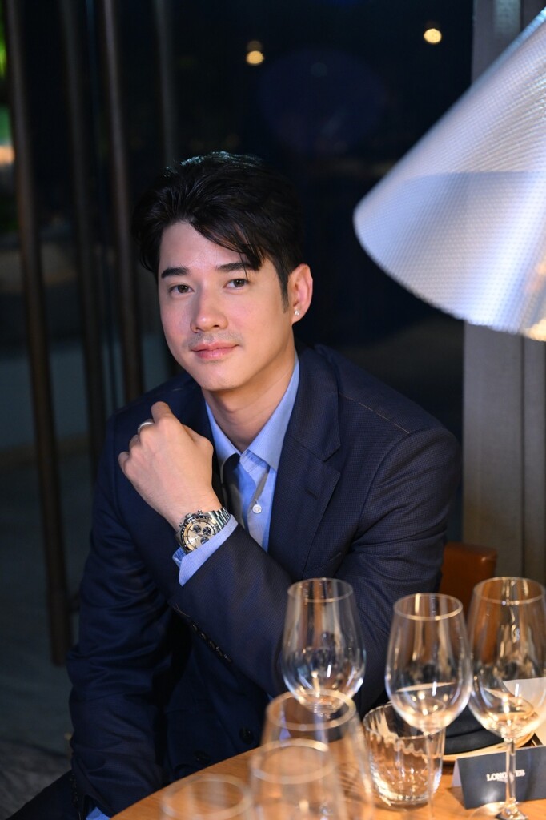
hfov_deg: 19.4
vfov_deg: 28.9
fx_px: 1593
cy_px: 410
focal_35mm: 70
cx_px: 273
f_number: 3.5
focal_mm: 70
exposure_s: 1/125
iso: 3200
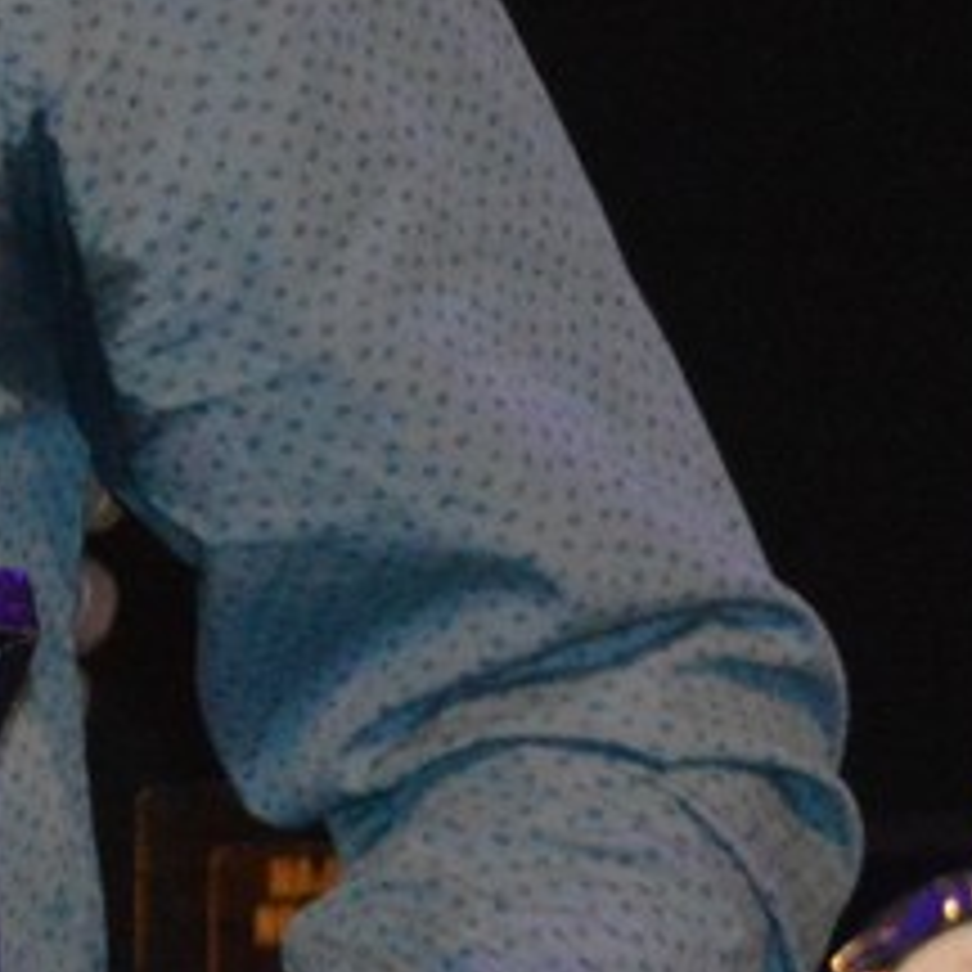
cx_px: -1431
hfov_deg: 5.5
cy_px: -180
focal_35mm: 306
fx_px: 9721
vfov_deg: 5.7
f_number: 7.1
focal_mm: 32
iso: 3200
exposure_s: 1/200
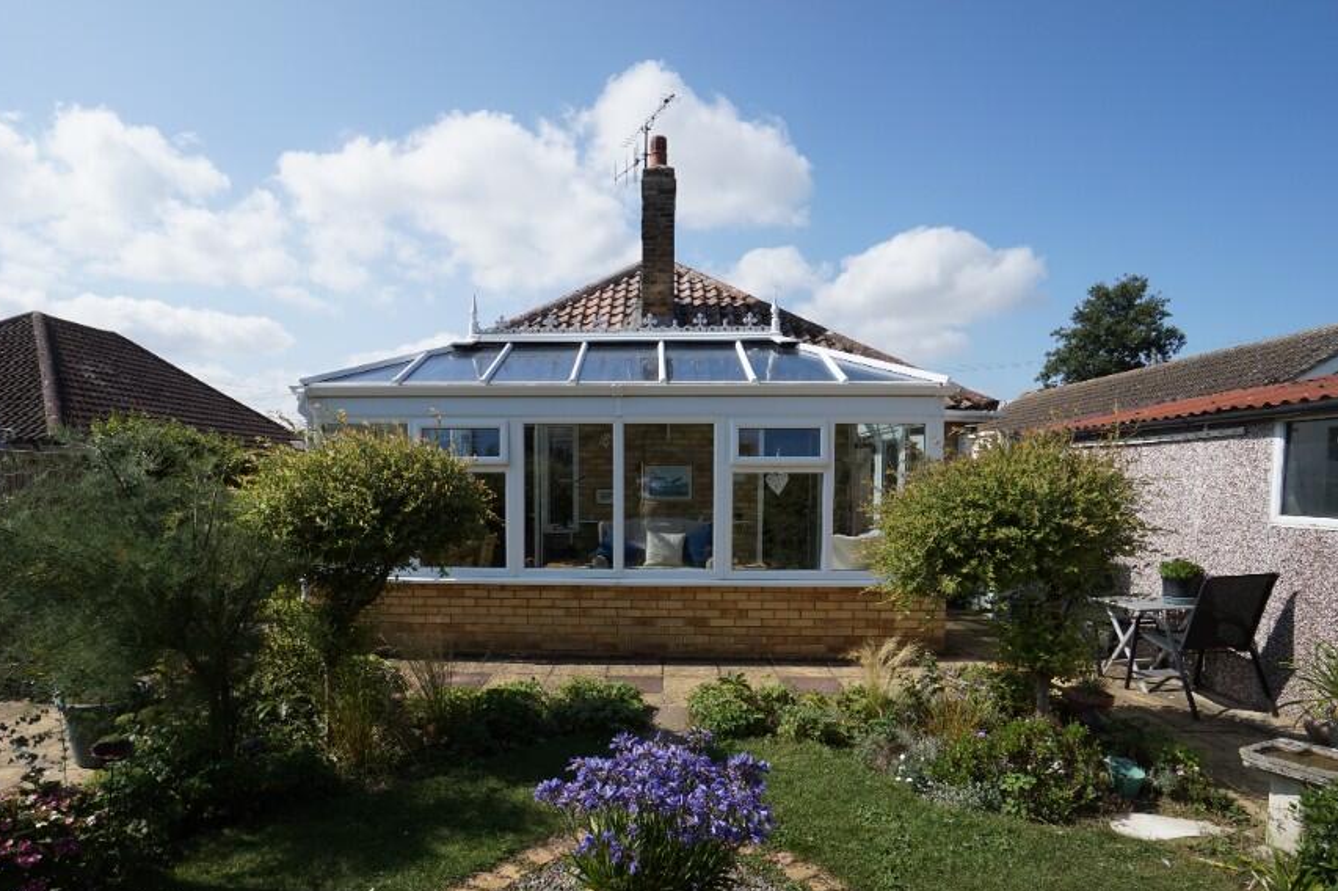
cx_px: 635
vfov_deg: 66.7
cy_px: 532
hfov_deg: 90.0
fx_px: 669
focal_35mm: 18
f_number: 11
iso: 100
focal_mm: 10
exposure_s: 1/160
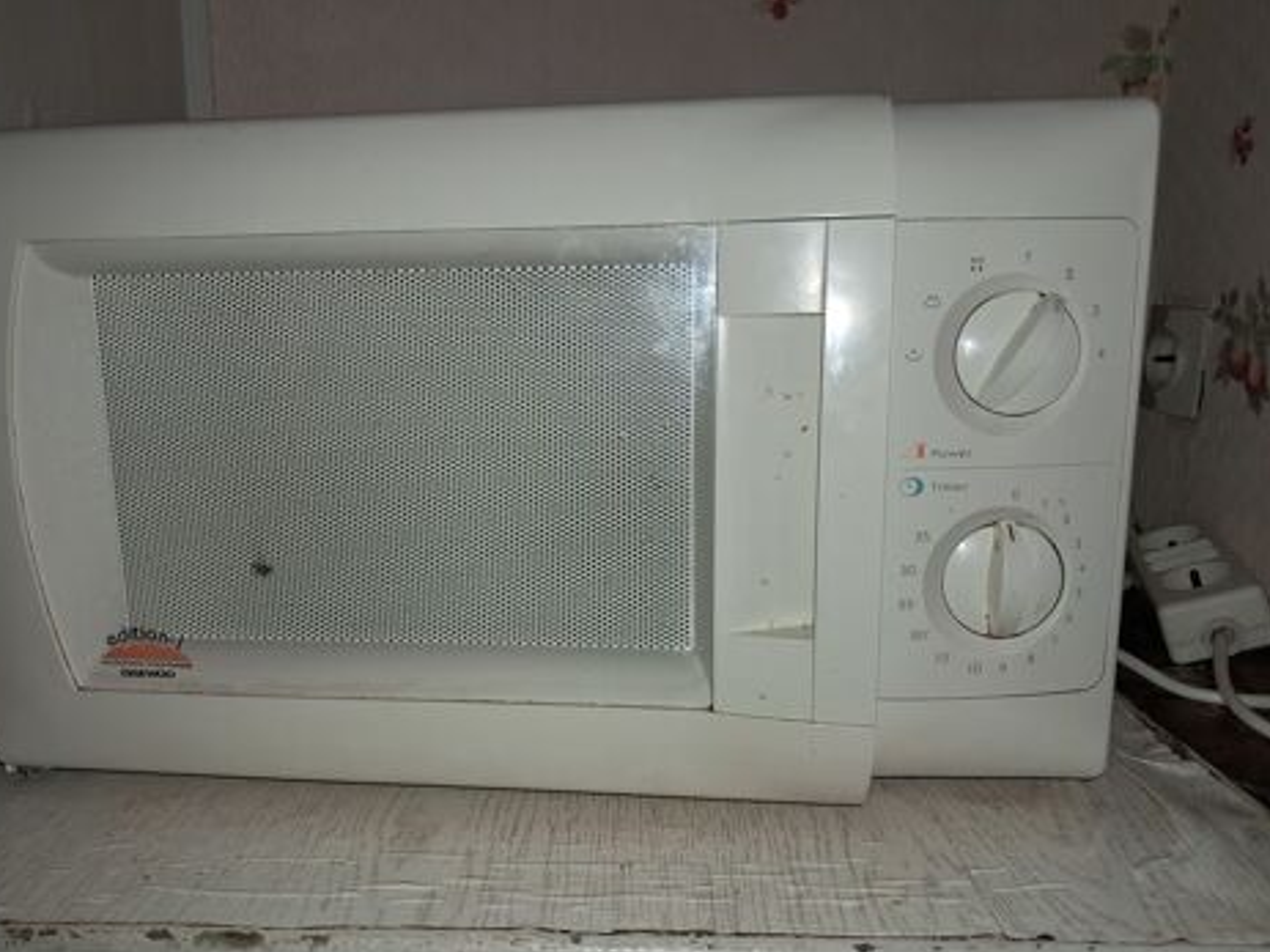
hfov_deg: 63.4
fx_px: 1027
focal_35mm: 28
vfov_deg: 49.7
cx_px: 620
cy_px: 491
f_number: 1.8
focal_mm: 4
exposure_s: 1/50
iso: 50
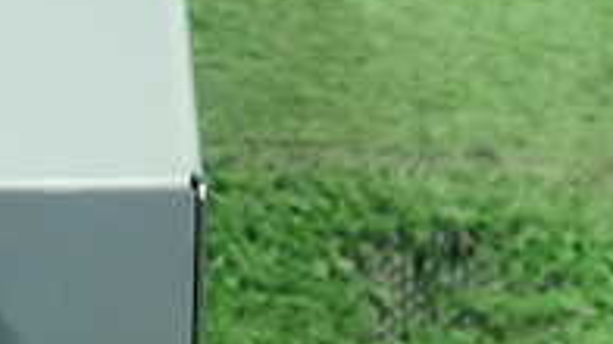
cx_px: -119
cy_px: 134
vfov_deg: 12.1
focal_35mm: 100
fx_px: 1625
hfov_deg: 20.1
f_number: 2.3
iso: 320
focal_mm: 5.5
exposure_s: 1/125
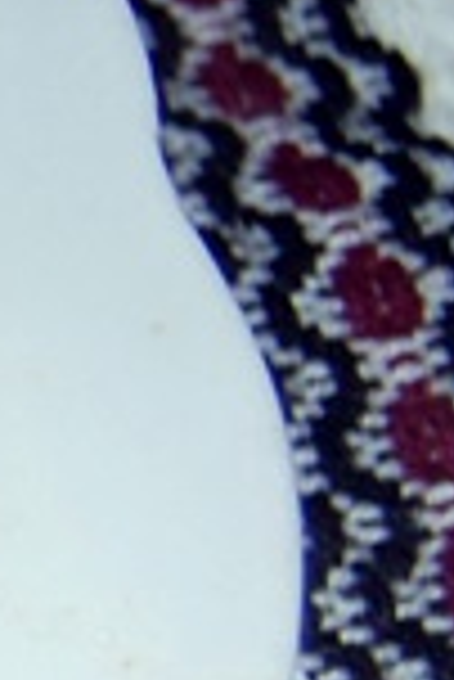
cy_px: 531
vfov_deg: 9.6
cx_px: -1515
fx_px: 4039
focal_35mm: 214
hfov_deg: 5.4
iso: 200
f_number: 6.3
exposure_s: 1/60
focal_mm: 24
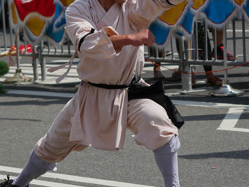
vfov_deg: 6.7
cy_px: 74
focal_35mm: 221
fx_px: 1590
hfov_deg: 8.9
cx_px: 89
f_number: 2.8
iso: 200
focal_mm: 42
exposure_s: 1/5000
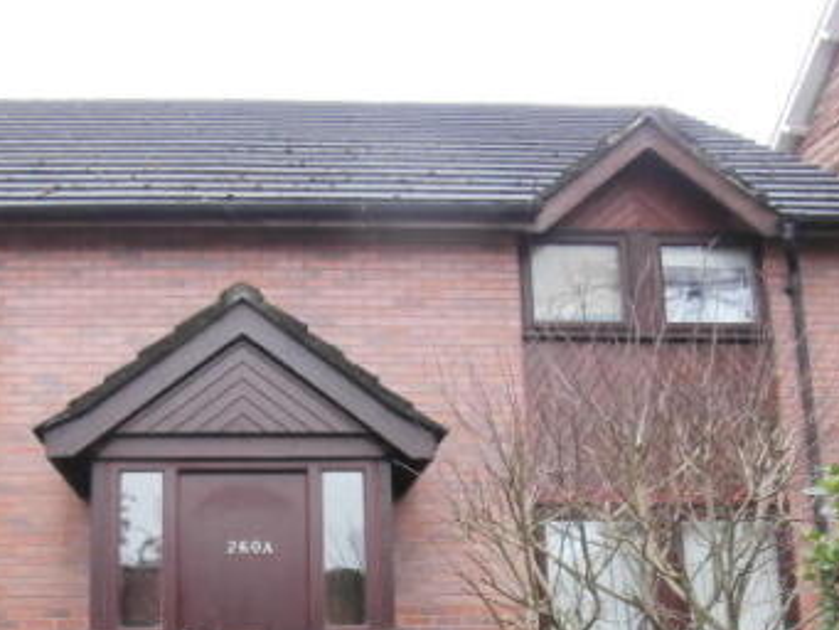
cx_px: 272
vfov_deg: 34.1
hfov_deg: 45.0
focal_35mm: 41
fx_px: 994
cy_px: 508
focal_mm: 4.2
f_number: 3
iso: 160
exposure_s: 1/60
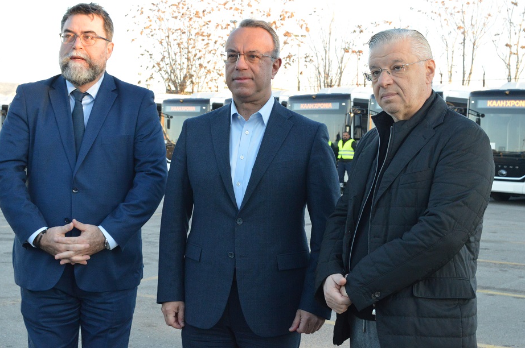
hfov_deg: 33.4
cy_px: 155
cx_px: 235
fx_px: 874
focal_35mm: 60
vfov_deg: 22.5
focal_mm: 36
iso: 1600
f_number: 10
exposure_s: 1/200
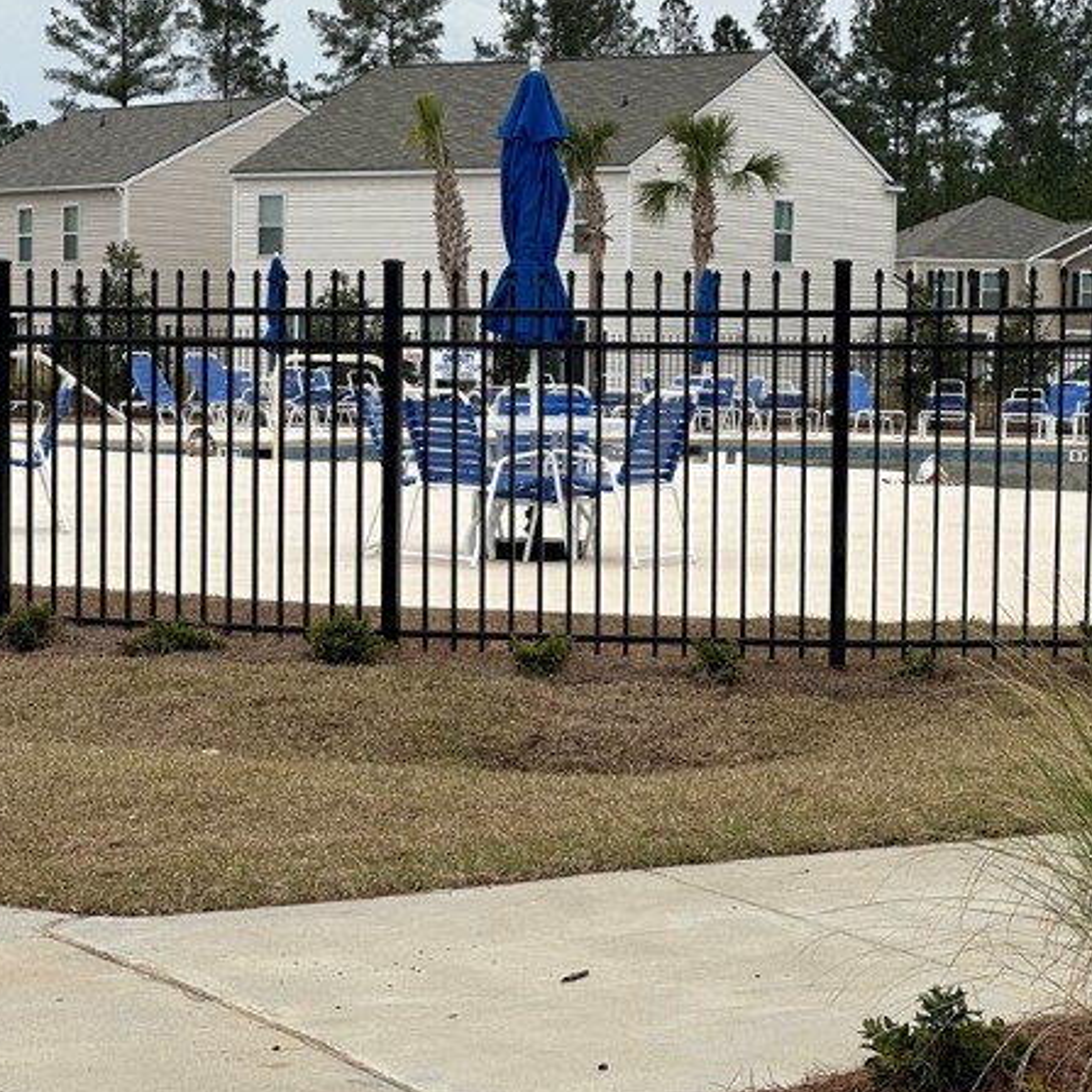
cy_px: 669
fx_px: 4176
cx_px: 469
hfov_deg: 14.9
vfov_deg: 14.9
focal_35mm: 117
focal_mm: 9
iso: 32
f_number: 2.8
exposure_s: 1/323
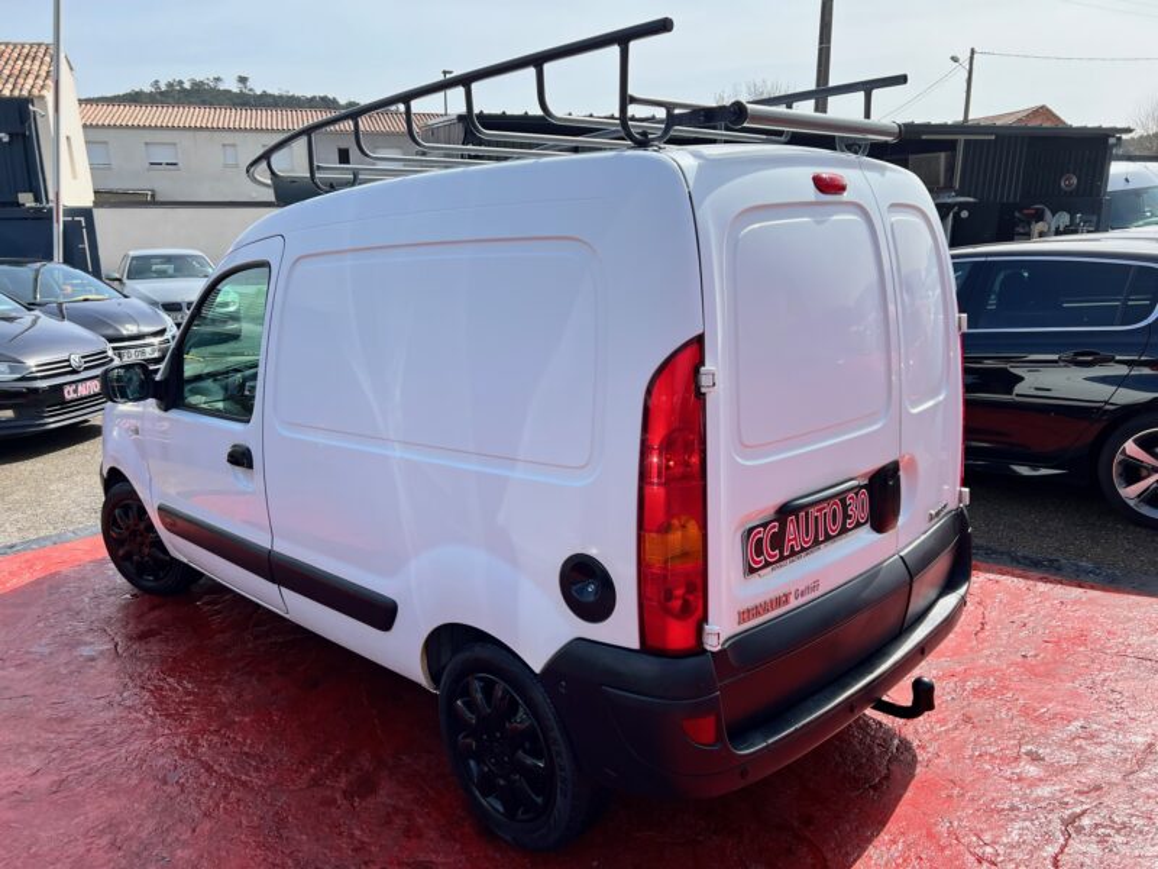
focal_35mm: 26
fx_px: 870
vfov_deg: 53.1
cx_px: 579
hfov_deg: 67.3
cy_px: 434
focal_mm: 5.7
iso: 50
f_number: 1.5
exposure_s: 1/3077
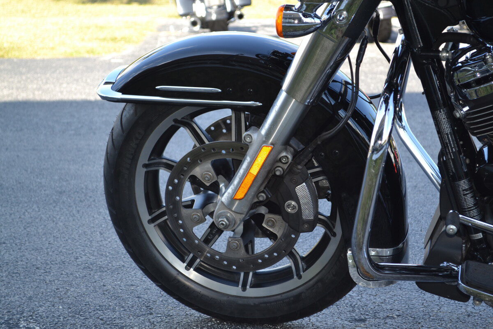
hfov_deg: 24.6
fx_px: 1130
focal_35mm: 82
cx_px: 246
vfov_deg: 16.6
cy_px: 164
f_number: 5.6
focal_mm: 55
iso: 200
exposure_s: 1/125
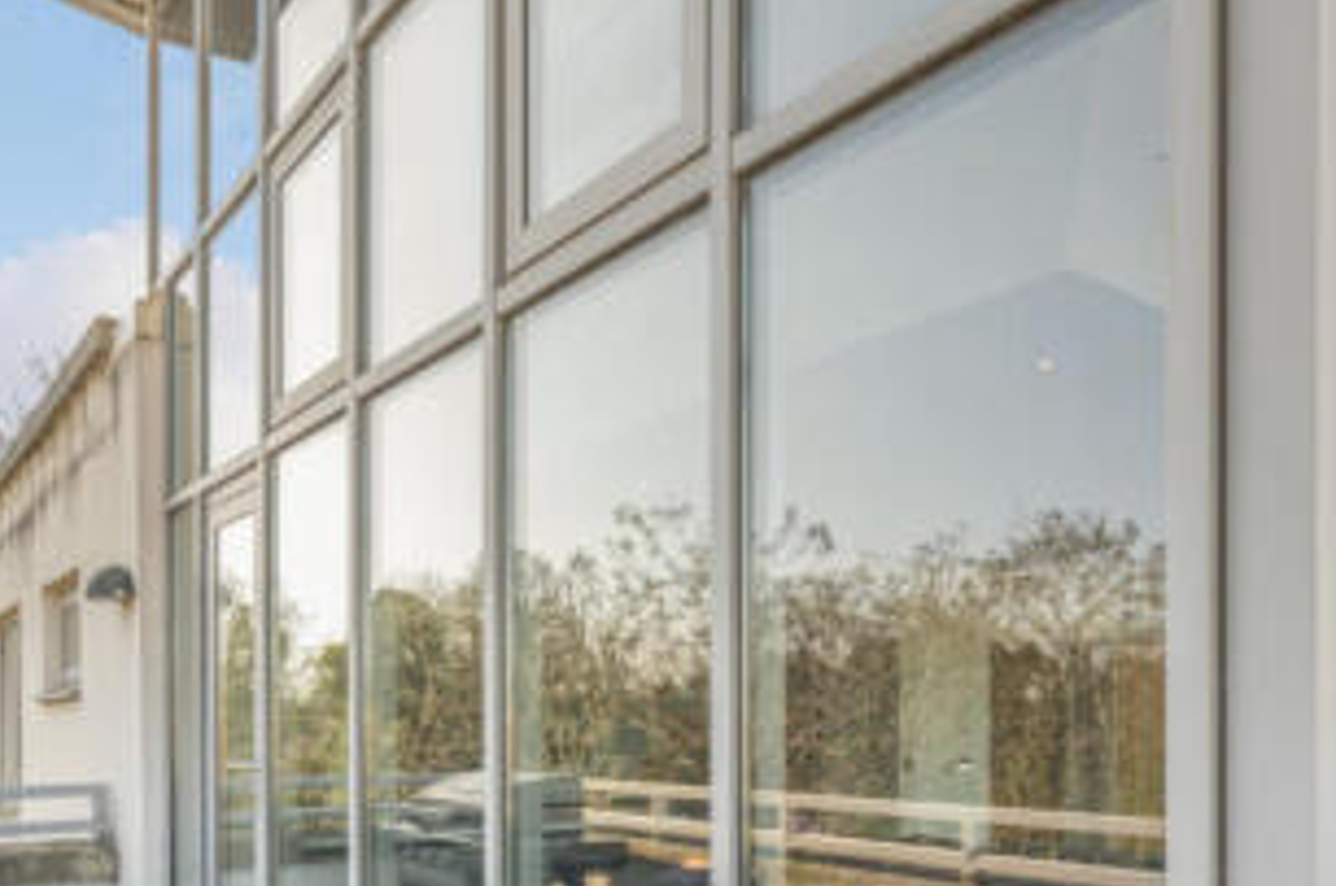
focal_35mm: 30
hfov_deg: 61.0
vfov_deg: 41.2
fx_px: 1112
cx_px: 856
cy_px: 733
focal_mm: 14
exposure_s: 1/80
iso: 200
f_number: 8
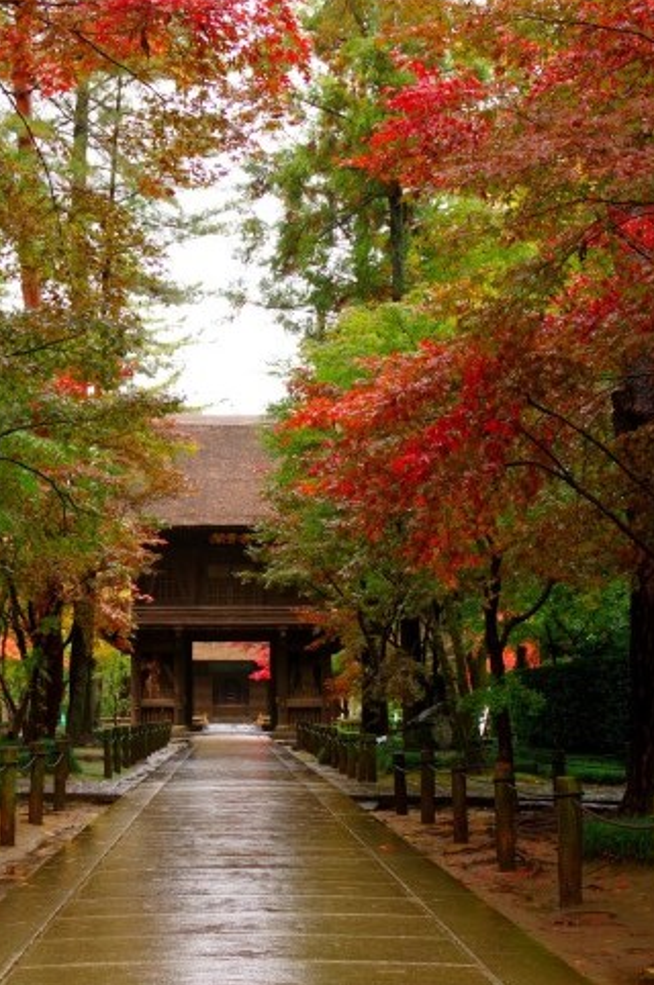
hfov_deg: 22.1
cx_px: 226
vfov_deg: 32.9
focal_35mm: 61
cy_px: 525
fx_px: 1667
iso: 200
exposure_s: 1/20
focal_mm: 28
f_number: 6.3
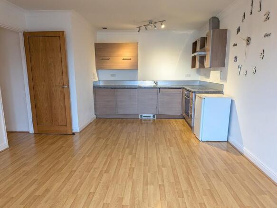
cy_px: 104
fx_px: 192
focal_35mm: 24
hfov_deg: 71.6
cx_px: 138
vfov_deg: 56.8
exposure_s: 1/100
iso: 498
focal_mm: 4.53
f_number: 1.7
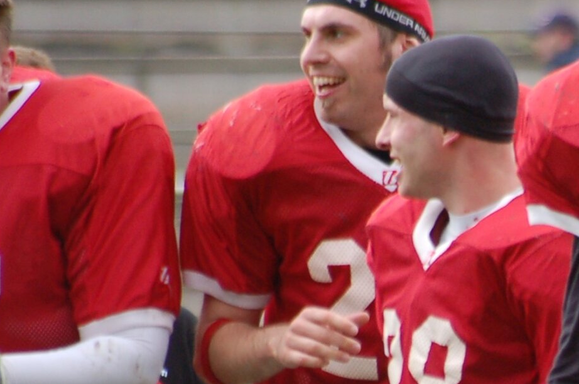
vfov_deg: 1.3
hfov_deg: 1.9
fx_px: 17241
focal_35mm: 1074
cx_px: 632
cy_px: 416
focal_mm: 300
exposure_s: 1/500
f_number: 5.6
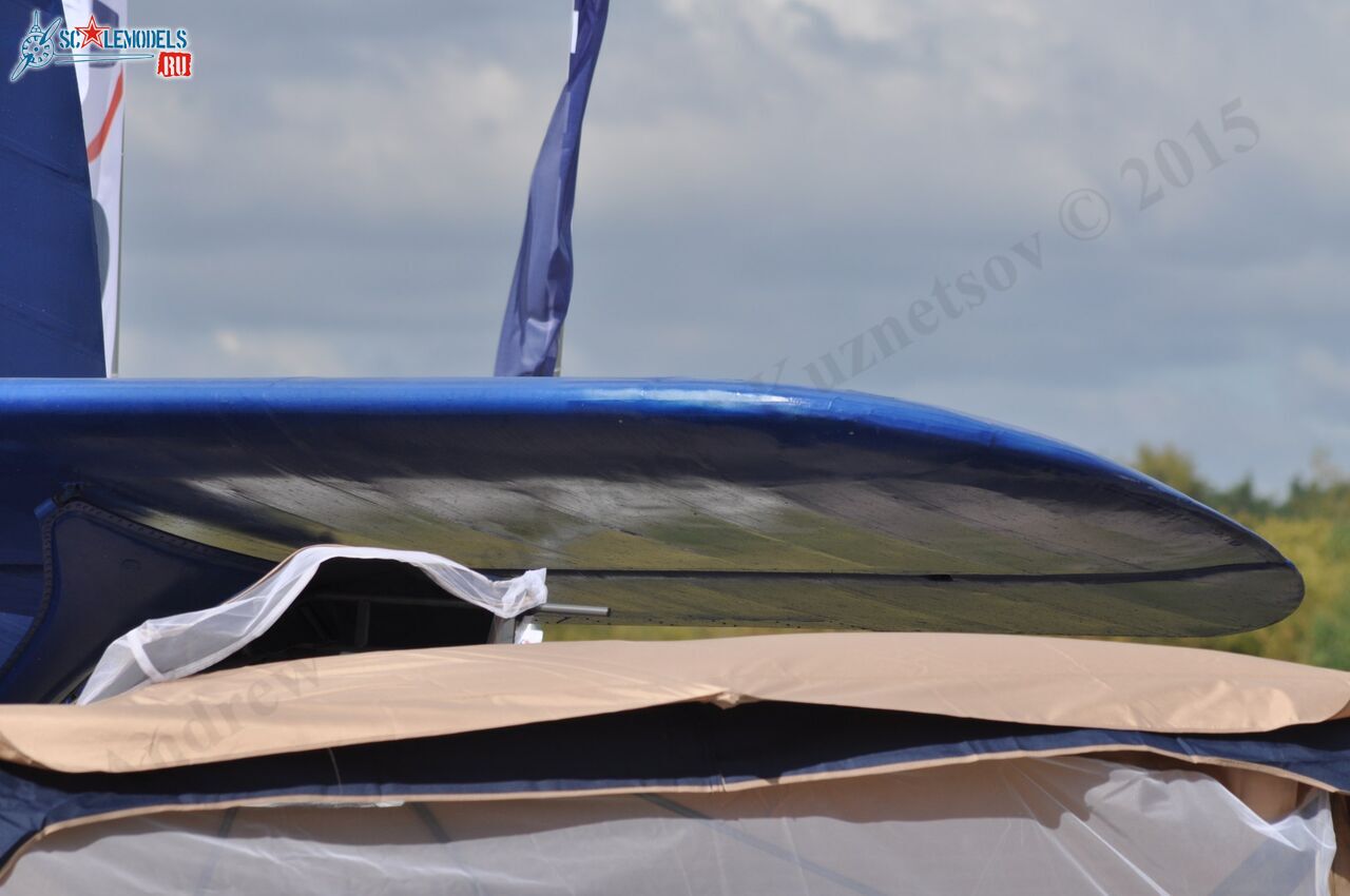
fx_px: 10674
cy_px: 448
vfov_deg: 4.8
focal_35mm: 285
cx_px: 675
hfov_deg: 7.2
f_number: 8
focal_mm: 190
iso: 200
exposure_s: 1/800
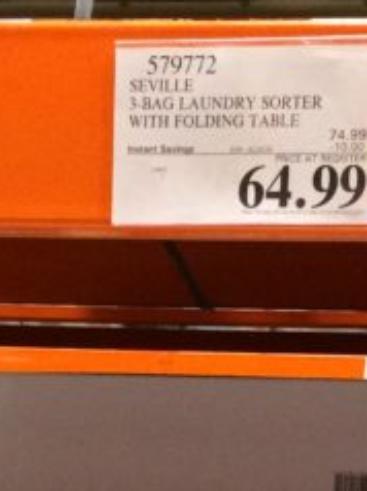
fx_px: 1770
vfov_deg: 13.6
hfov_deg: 11.8
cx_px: 68
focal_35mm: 125
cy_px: 965
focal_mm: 4.15
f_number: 2.2
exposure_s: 1/30
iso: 160
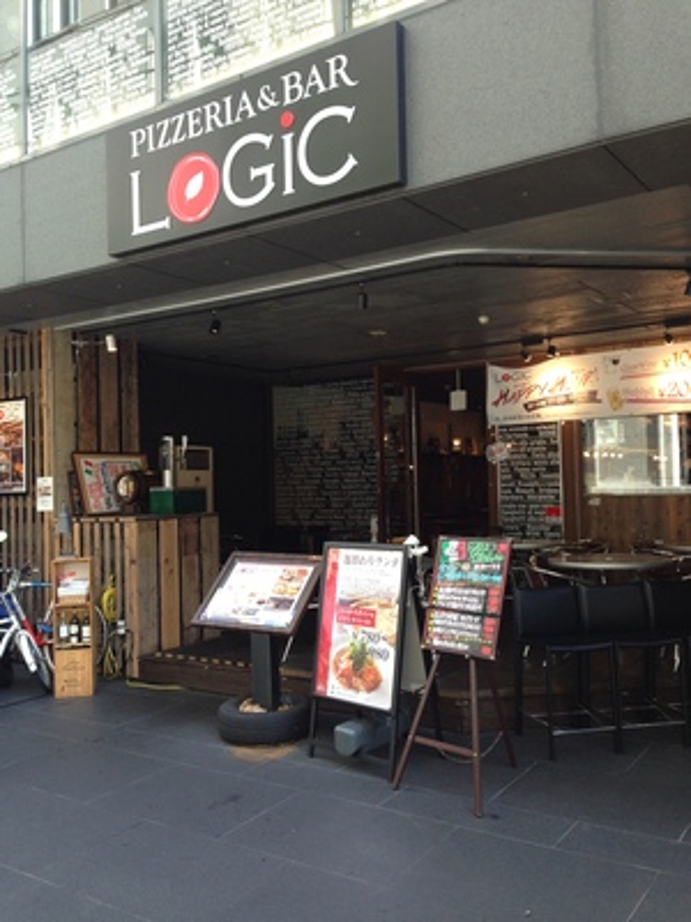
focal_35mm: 33
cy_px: 461
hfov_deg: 42.9
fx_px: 878
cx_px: 346
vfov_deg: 55.4
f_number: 2.4
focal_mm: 4.12
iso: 80
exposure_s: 1/120
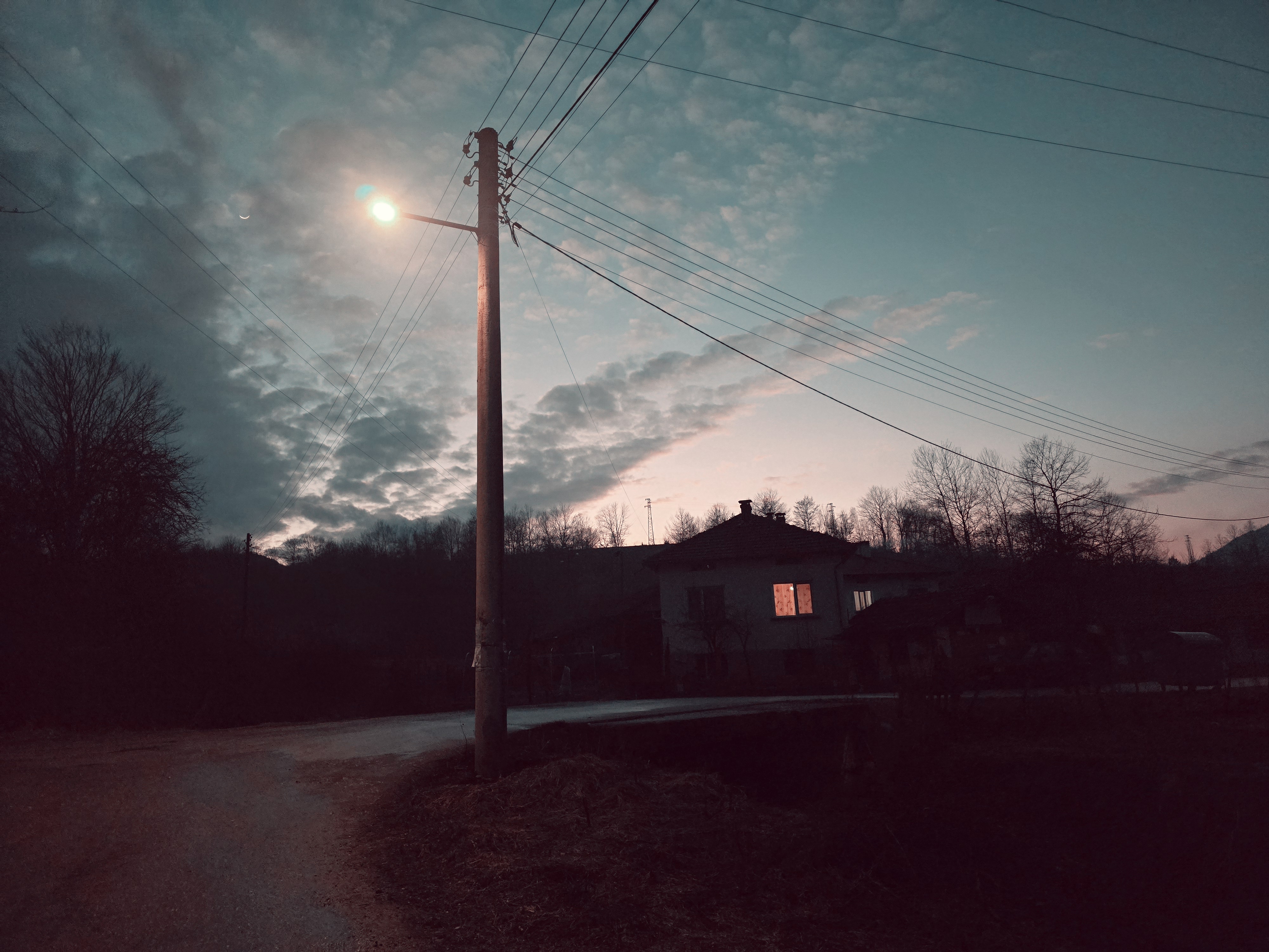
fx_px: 843
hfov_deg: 73.9
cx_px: 634
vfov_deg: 58.9
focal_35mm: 23
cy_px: 476
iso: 2500
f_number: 1.7
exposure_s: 1/100
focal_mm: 6.3
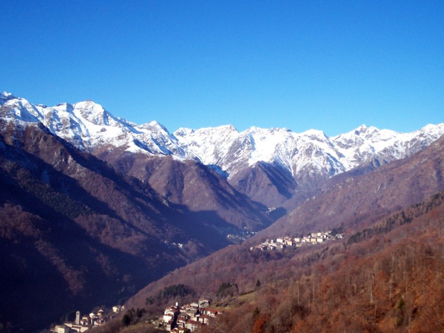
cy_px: 200
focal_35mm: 45
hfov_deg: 42.0
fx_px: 577
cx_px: 246
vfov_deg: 32.1
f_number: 4.5
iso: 100
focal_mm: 5.9
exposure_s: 1/542
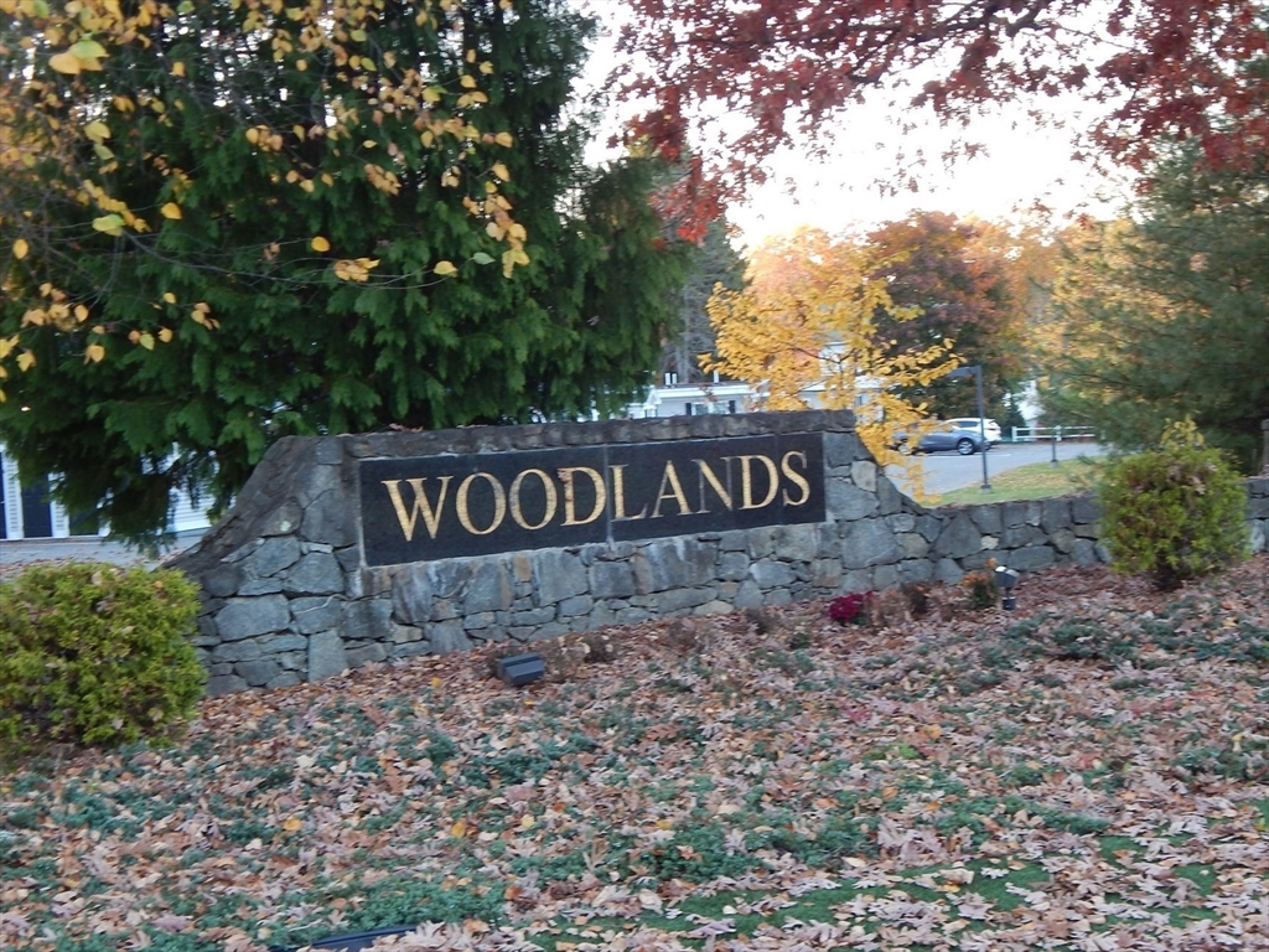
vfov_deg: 30.3
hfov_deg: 39.7
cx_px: 634
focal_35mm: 48
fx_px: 1760
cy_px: 476
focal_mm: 8.6
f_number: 3.7
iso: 125
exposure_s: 1/40
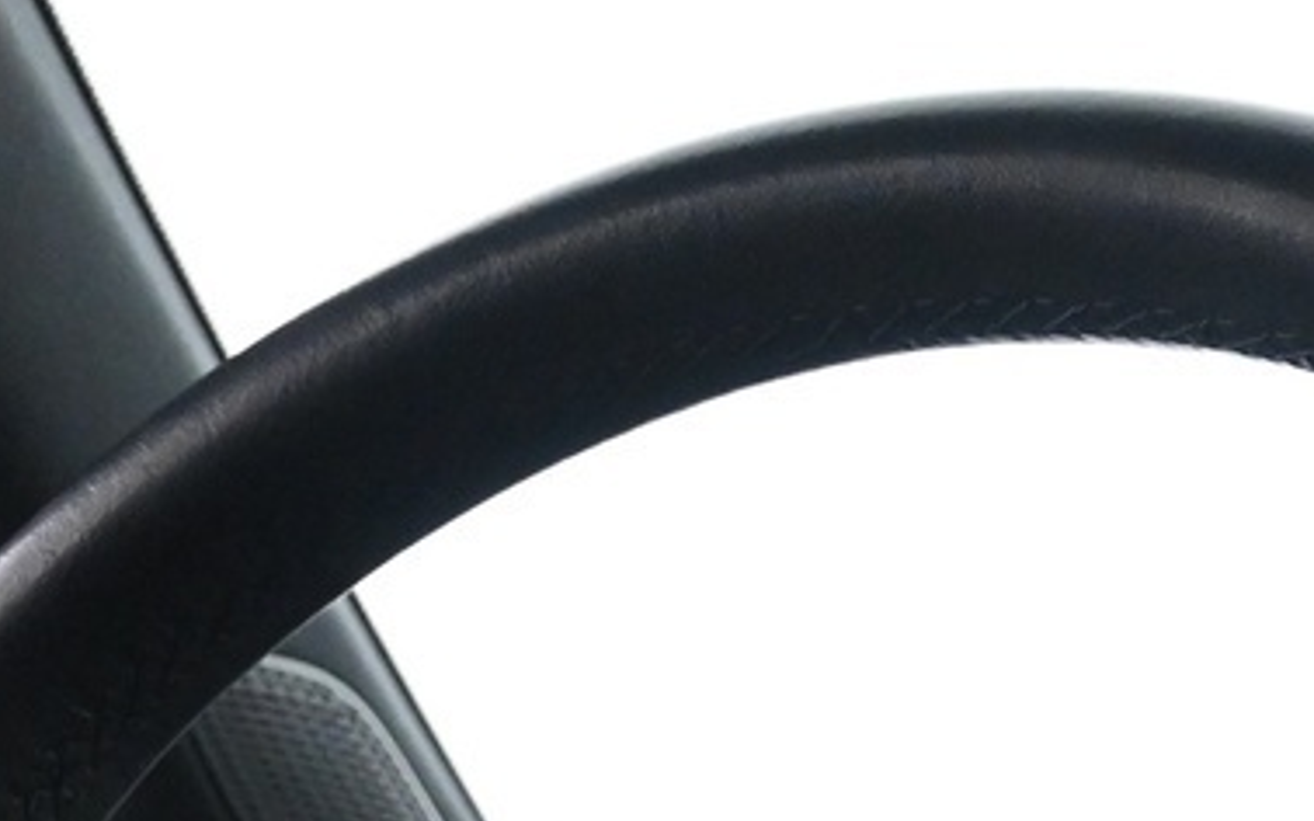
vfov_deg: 9.4
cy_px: 1586
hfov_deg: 15.9
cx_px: 820
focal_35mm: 131
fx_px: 4690
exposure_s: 1/40
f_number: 3.8
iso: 3200
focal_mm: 20
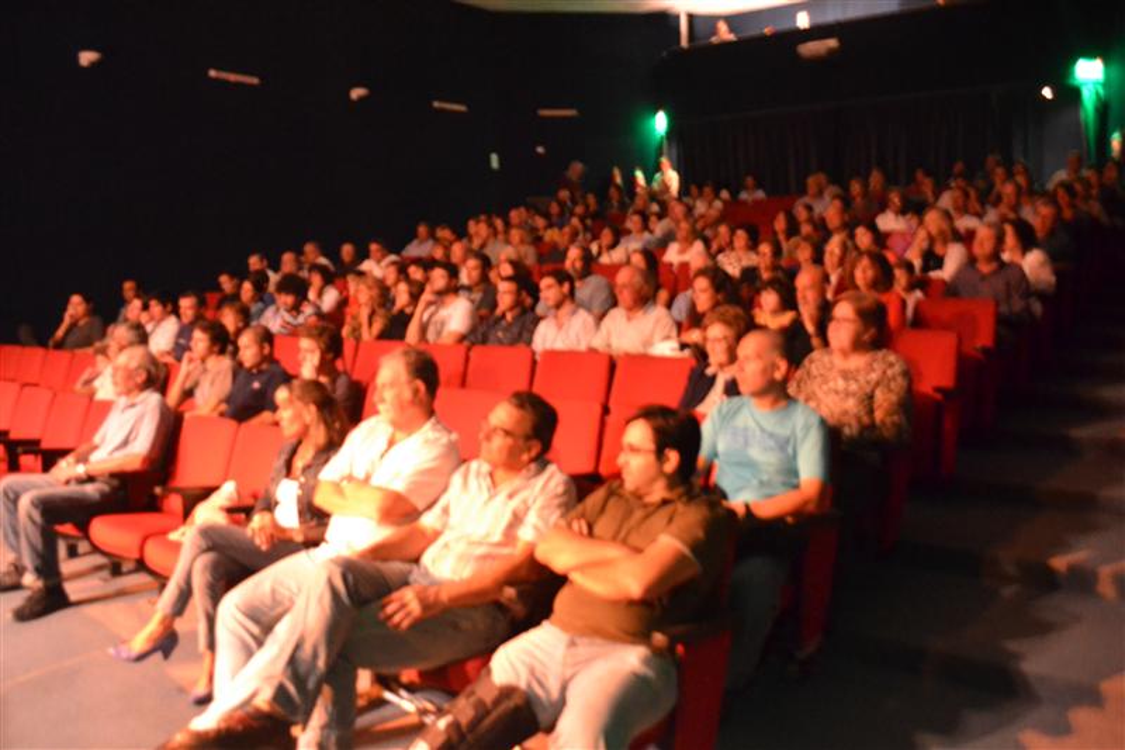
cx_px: 562
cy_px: 375
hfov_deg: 67.4
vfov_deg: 47.9
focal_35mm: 27
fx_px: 844
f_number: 3.5
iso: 3200
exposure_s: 1
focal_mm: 18
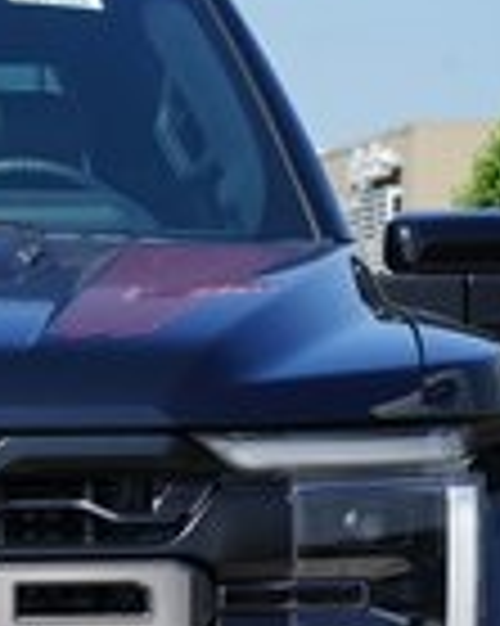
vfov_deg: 6.1
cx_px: -279
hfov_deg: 4.9
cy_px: 606
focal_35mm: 316
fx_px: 5852
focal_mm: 73
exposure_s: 1/100
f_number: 13
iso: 100
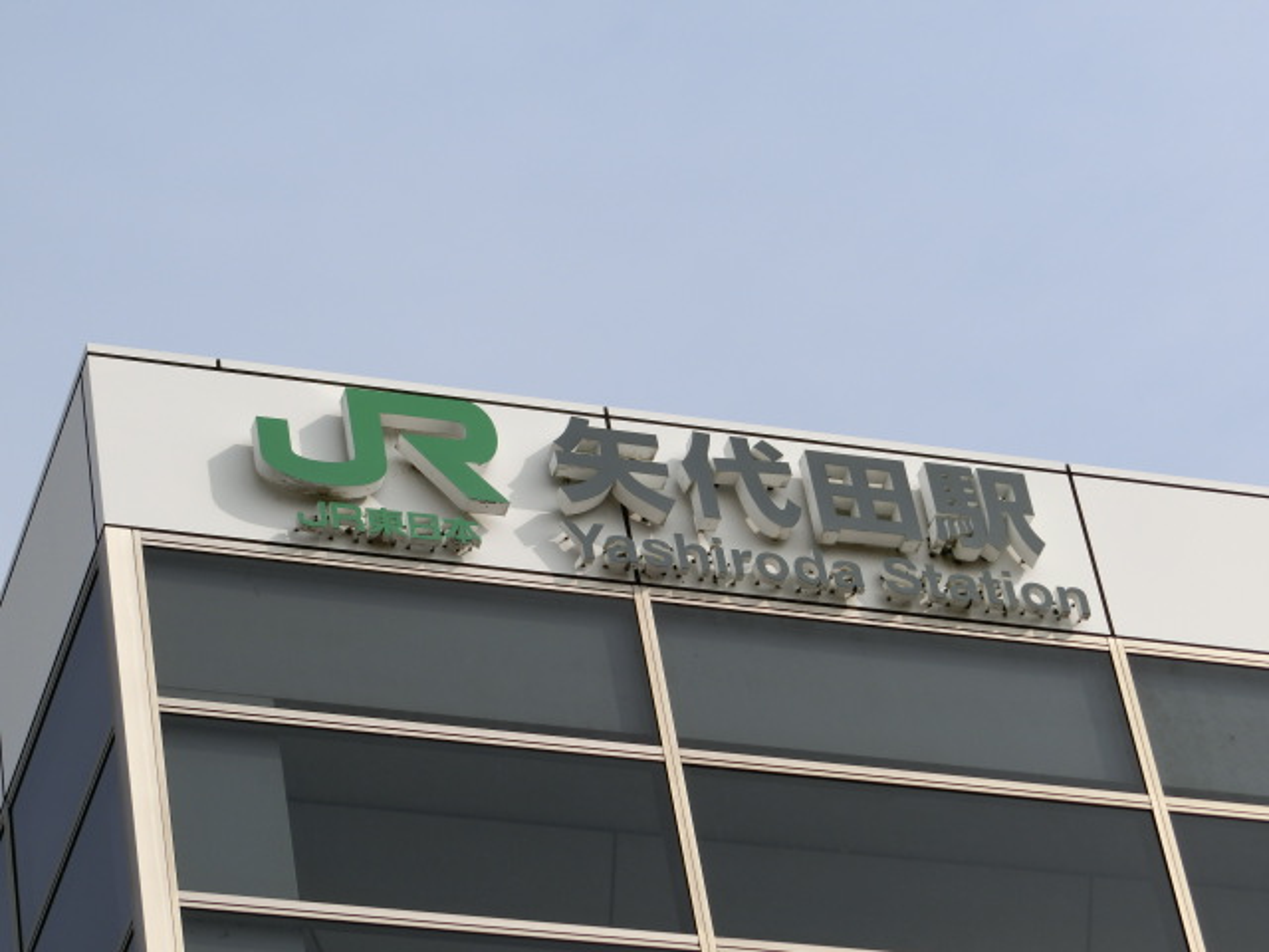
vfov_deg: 10.4
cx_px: 634
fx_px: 5242
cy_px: 476
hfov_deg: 13.8
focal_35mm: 143
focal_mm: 25.5
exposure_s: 1/640
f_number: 5.8
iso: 80
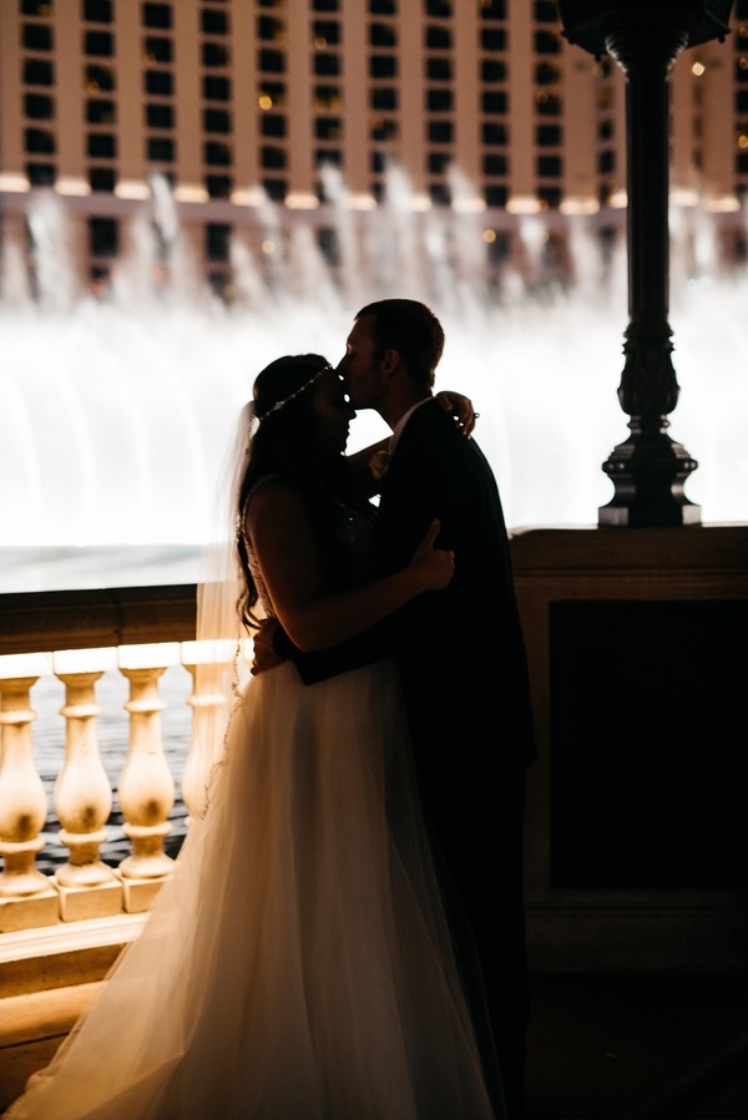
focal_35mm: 50
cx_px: 374
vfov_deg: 39.6
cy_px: 560
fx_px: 1557
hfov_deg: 27.0
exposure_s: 1/30
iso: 800
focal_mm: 50
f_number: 2
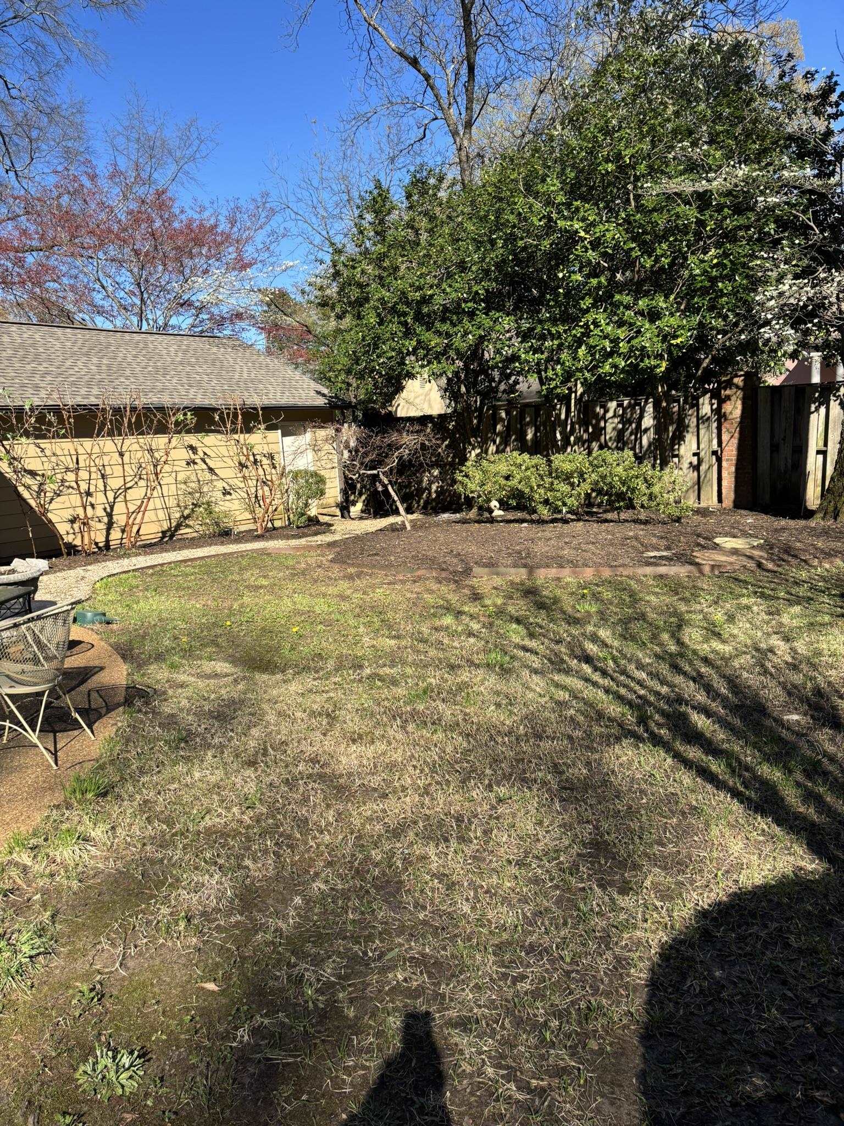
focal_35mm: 26
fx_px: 845
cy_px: 563
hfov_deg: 53.1
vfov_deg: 67.3
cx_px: 422
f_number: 1.6
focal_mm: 5.96
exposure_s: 1/1721
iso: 50
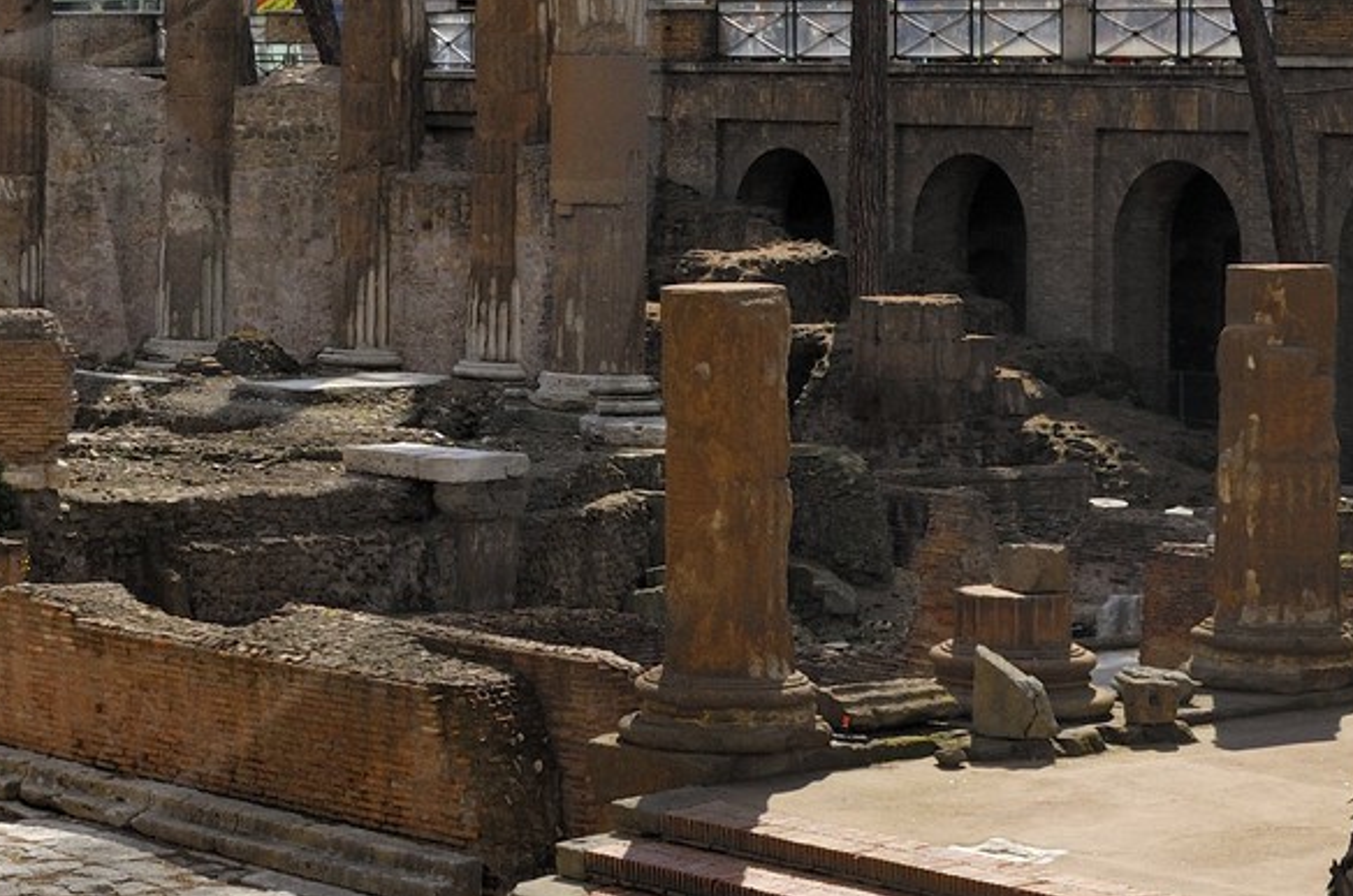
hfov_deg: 17.0
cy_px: 71
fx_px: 4314
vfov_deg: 11.8
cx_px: -290
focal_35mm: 115
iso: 100
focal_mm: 28
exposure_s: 1/125
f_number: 10
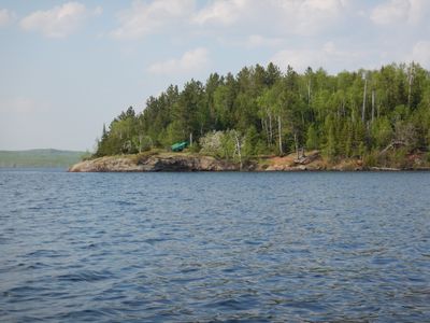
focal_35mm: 78
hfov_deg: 25.0
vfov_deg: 18.9
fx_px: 969
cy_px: 162
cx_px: 215
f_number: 4.6
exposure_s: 1/640
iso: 125
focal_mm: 14.1
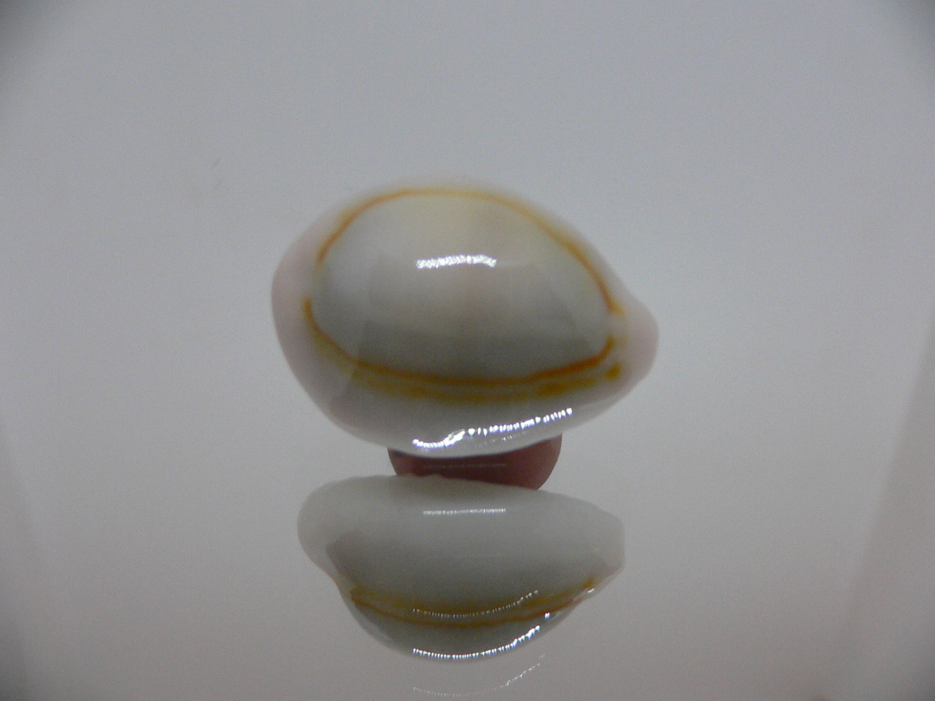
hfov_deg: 52.6
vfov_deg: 40.7
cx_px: 468
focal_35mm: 35
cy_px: 350
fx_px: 945
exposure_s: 1/60
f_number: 2.8
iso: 200
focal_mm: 4.6
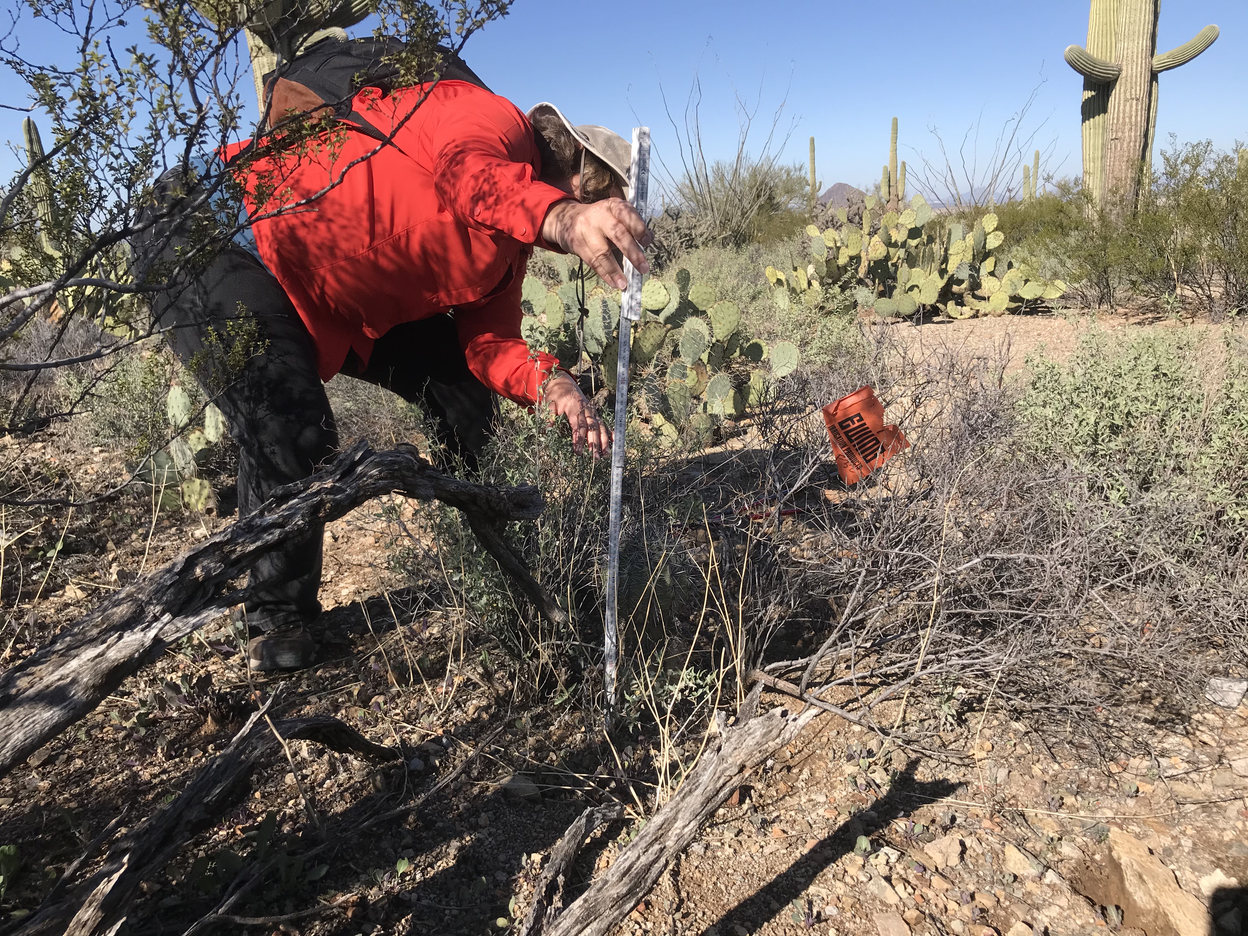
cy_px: 468
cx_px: 624
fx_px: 1009
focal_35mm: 28
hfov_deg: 63.4
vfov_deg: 49.7
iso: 20
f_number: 1.8
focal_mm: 3.99
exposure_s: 1/1953
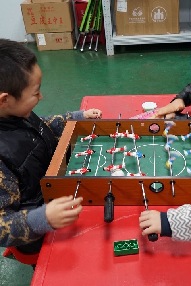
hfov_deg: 32.1
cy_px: 144
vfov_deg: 47.4
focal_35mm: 41
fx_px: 326
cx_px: 142
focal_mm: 27
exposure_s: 1/60
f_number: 6.3
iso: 2500
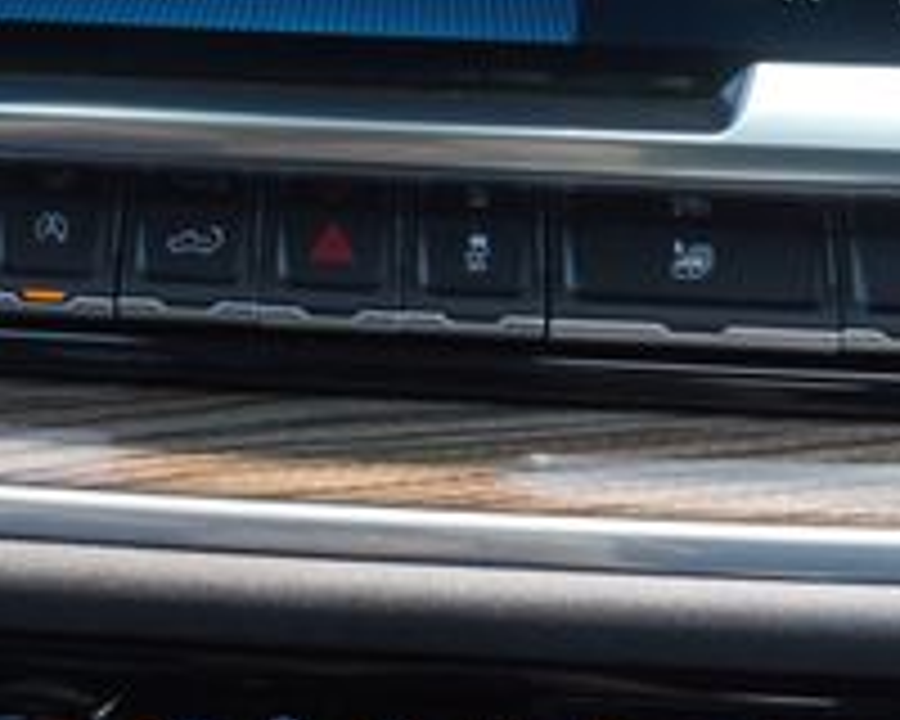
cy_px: -50
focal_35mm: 72
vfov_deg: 20.4
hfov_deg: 26.0
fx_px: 1918
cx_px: 207
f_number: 4.5
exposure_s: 1/80
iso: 100
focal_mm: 16
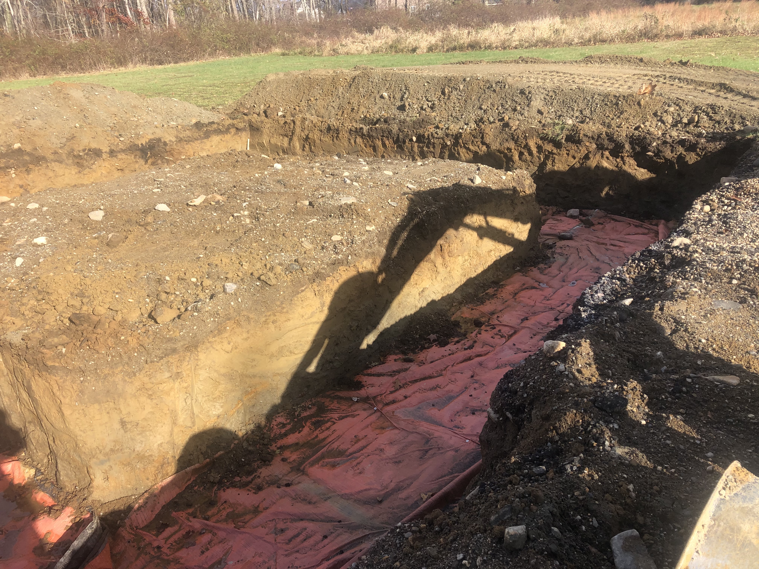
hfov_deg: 63.4
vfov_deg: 49.7
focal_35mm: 28
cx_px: 380
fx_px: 614
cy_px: 284
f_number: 1.8
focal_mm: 3.99
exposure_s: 1/827
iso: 20
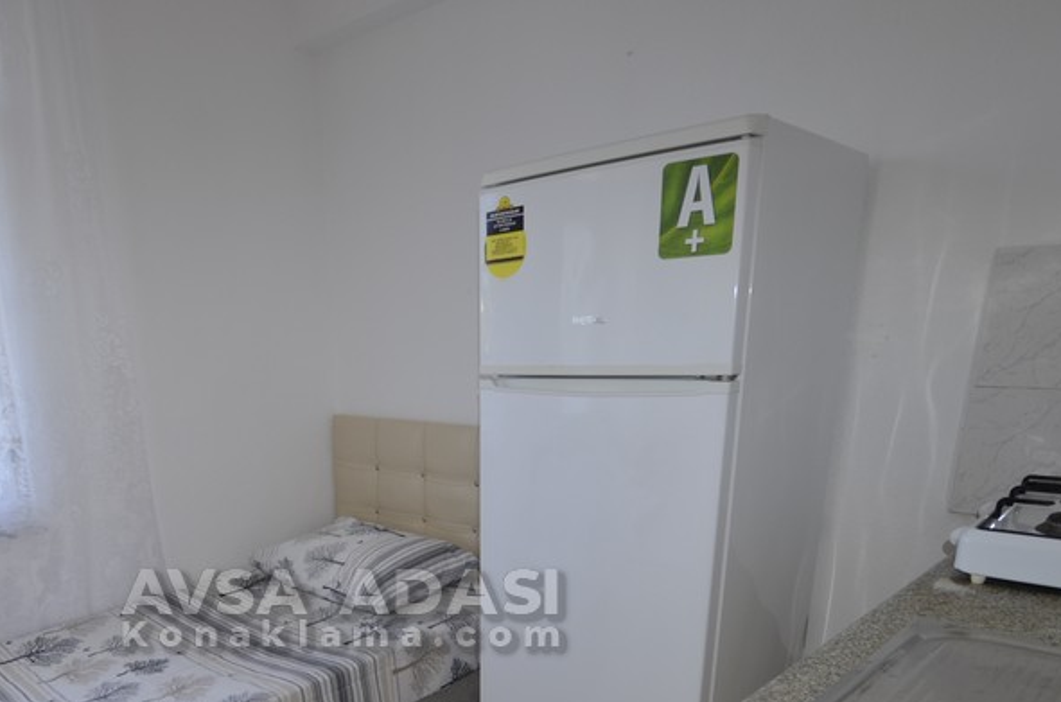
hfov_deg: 67.2
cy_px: 605
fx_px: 764
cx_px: 338
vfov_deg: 45.6
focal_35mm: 26
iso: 200
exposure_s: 1/180
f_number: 3.5
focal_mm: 10
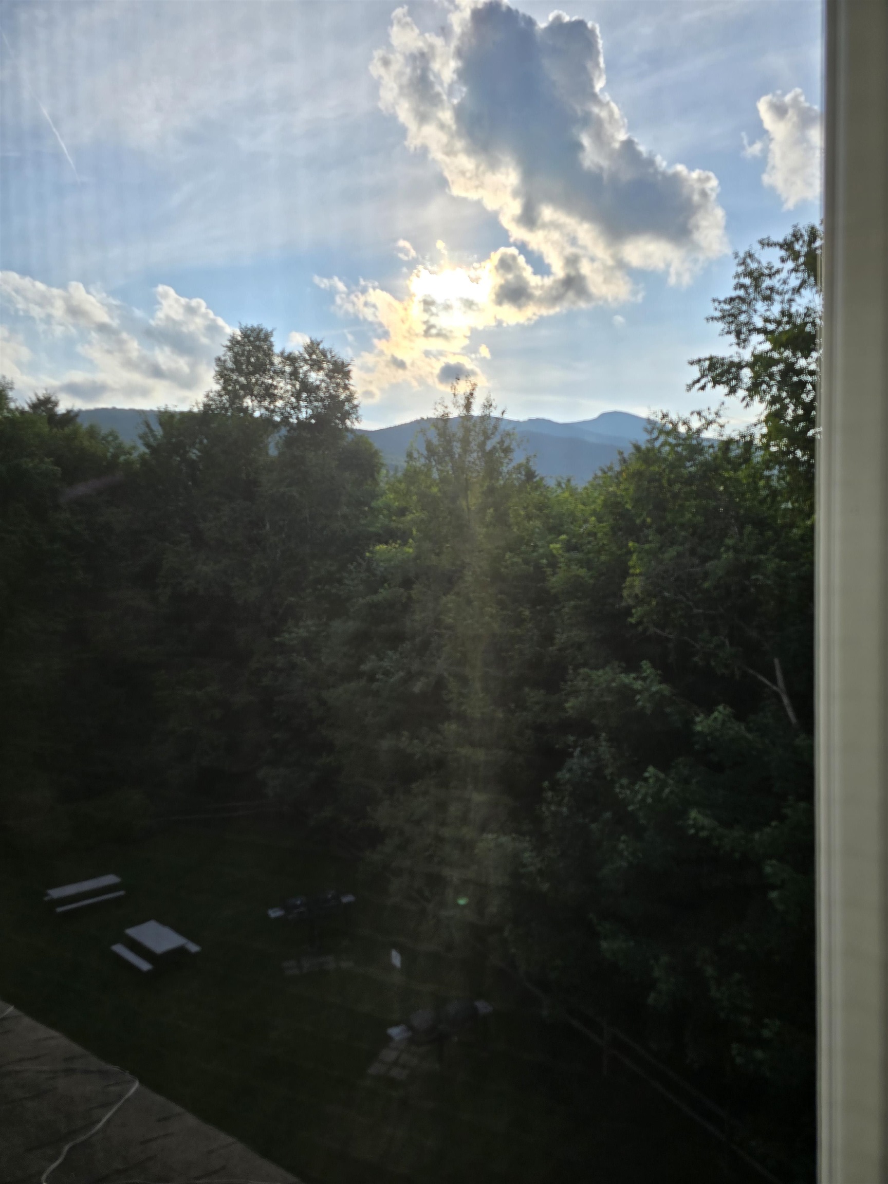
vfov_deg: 73.9
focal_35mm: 23
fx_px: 787
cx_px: 444
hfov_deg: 58.9
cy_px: 592
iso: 12
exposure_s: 1/1332
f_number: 1.7
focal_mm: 6.3
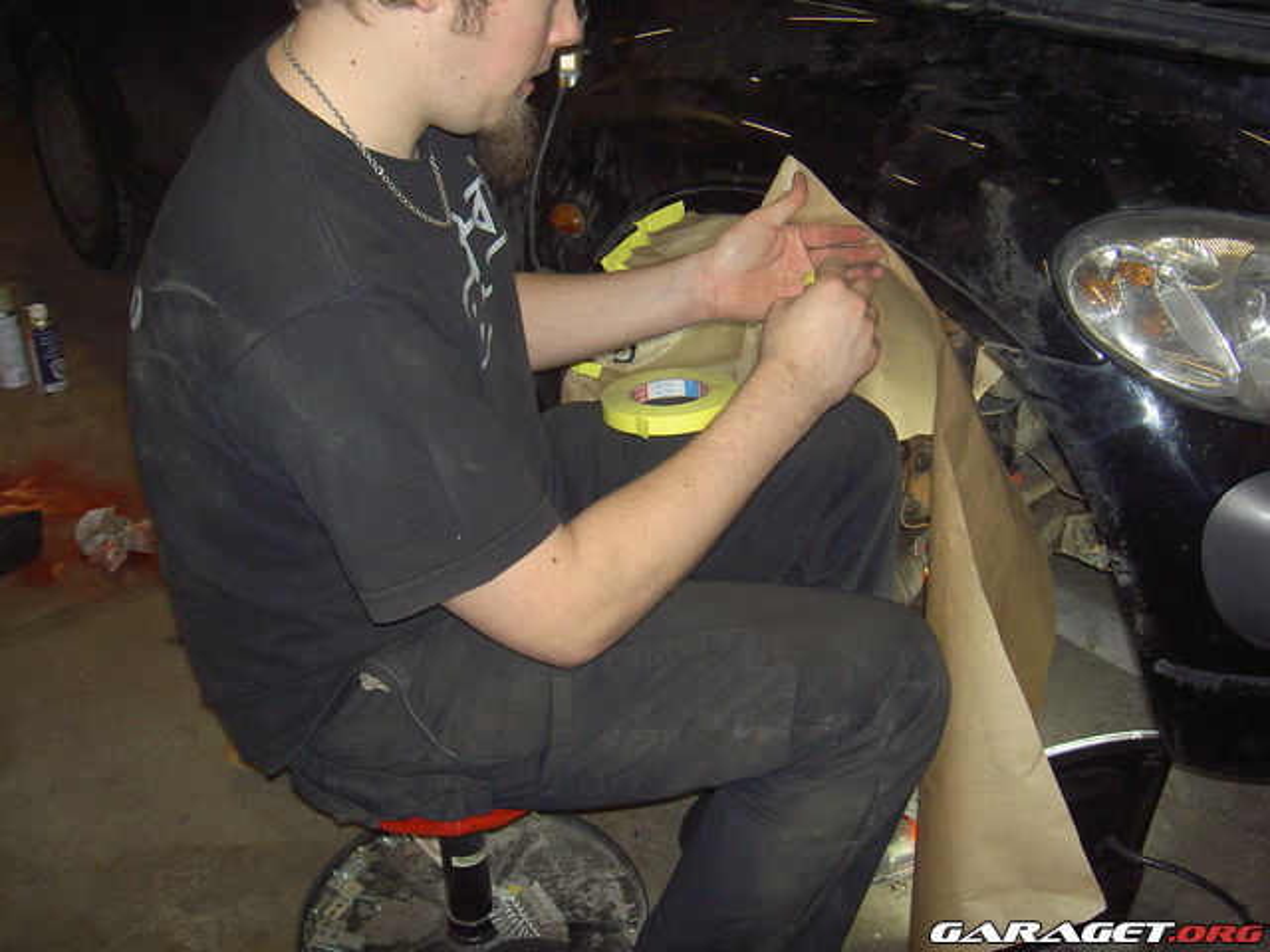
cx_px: 635
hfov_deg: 47.9
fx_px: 1431
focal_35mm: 39
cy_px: 476
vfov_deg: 36.8
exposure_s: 1/125
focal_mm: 8
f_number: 2.8
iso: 200
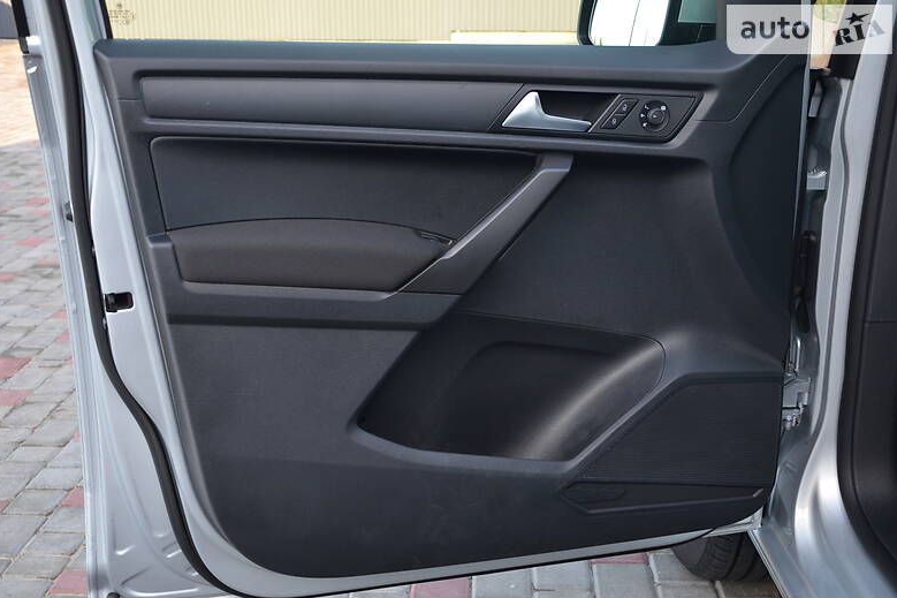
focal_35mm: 40
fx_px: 996
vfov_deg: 33.4
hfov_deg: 48.5
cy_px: 296
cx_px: 449
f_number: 4.5
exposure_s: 1/80
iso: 400
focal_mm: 26
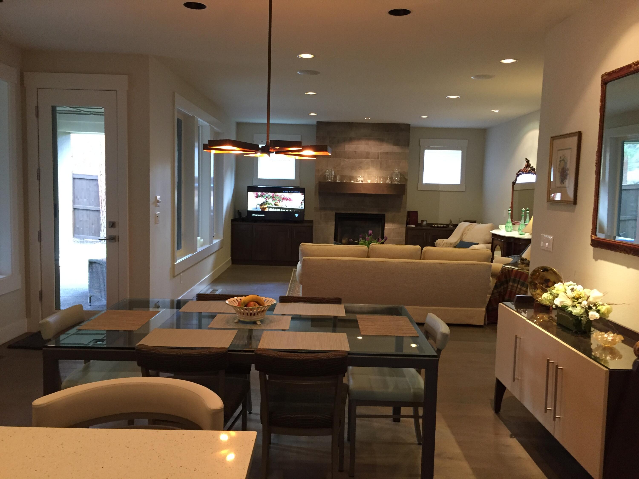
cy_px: 240
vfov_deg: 48.2
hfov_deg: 61.7
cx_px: 320
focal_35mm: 29
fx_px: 535
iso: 160
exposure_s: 1/30
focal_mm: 4.15
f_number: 2.2
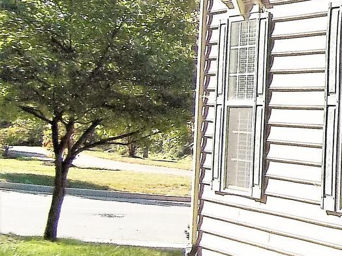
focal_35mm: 125
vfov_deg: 11.7
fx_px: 1235
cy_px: -14
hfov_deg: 13.6
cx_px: 668
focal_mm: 5.7
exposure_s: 1/160
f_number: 8.8
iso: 80
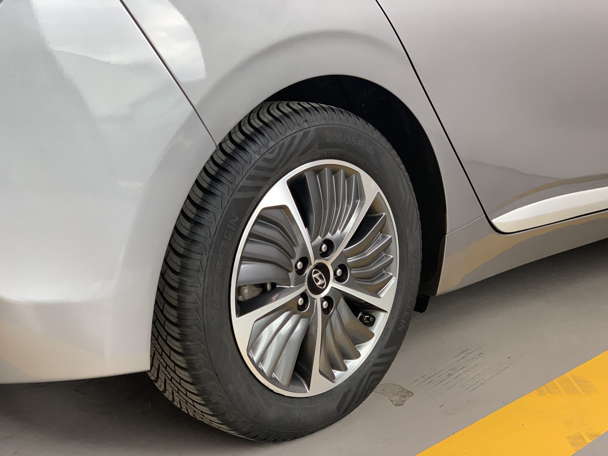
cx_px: 304
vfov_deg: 28.0
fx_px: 913
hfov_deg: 36.8
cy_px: 228
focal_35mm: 52
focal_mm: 6
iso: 125
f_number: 2.4
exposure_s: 1/122
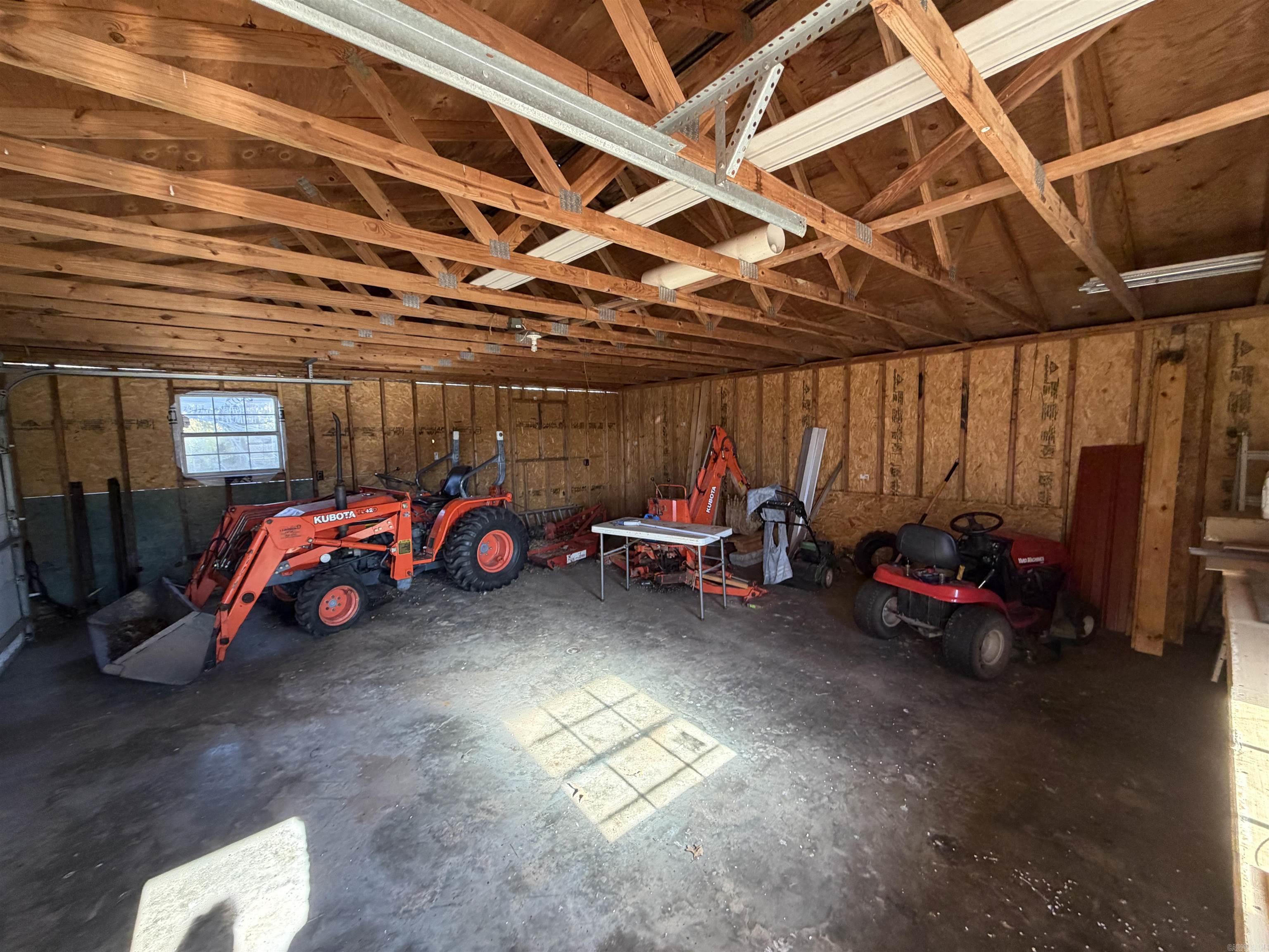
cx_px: 634
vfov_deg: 85.7
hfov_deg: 102.1
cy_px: 476
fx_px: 513
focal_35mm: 14
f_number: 2.2
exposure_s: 1/95
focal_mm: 2.22
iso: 320
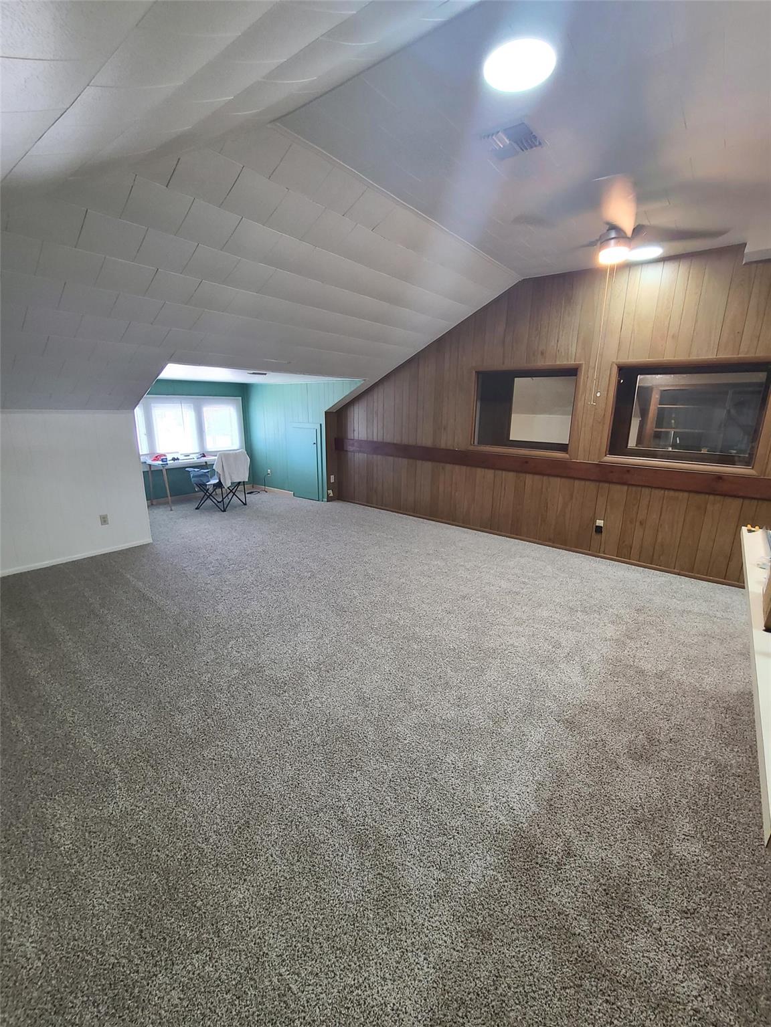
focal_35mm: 13
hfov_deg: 89.9
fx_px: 386
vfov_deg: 106.2
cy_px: 514
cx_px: 386
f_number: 2.2
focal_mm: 2.2
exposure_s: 1/60
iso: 400
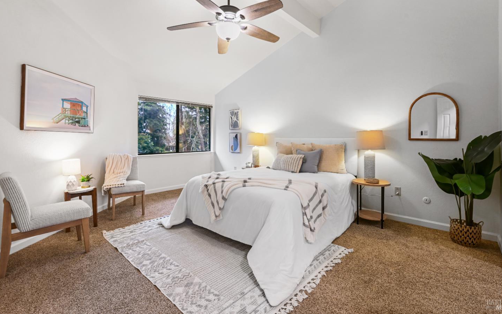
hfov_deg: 94.4
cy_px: 140
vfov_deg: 67.8
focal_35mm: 17
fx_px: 233
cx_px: 253
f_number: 9
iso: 1600
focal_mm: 16
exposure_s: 1/8
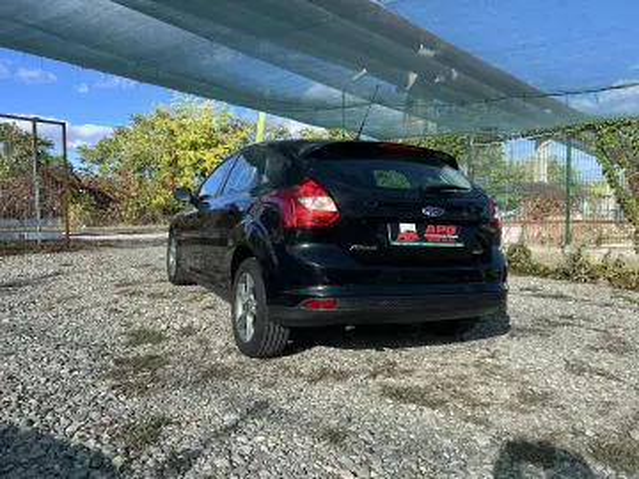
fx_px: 480
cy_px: 240
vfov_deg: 53.1
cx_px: 320
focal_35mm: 26
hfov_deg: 67.3
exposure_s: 1/1575
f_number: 1.5
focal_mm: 5.7
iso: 50
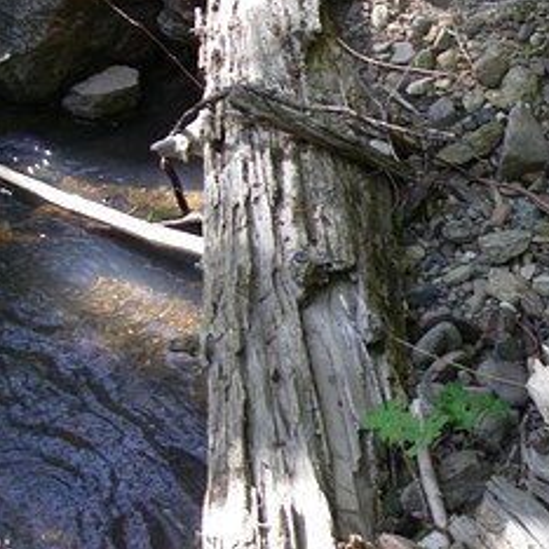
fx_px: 1238
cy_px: 260
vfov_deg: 25.0
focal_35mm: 69
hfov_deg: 24.1
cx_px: 523
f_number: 3.3
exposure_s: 1/50
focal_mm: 6.3
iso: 64
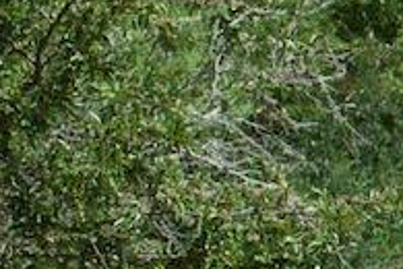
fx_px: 3056
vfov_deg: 5.0
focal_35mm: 273
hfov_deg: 6.5
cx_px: 1422
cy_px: 387
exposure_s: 1/125
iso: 100
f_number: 9
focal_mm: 37
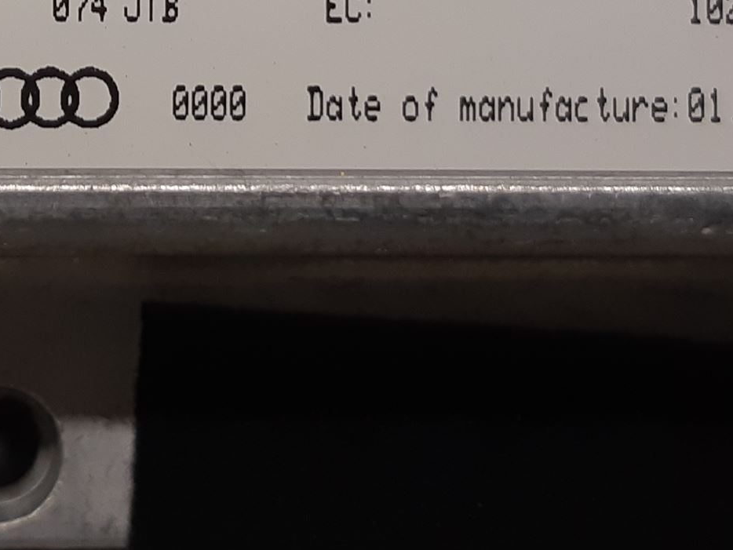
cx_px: 122
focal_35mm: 57
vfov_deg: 24.2
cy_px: -38
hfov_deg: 32.6
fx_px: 1207
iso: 80
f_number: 1.7
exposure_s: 1/50
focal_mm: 3.93
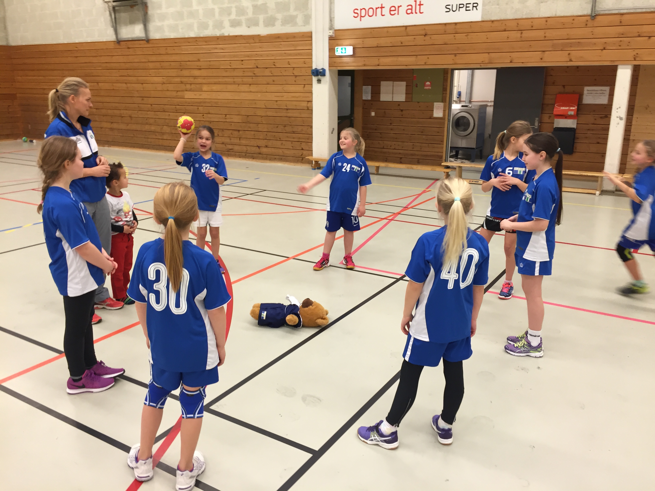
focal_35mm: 29
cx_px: 328
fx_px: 549
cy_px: 246
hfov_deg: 61.7
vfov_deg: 48.2
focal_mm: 4.15
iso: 80
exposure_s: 1/33
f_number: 2.2
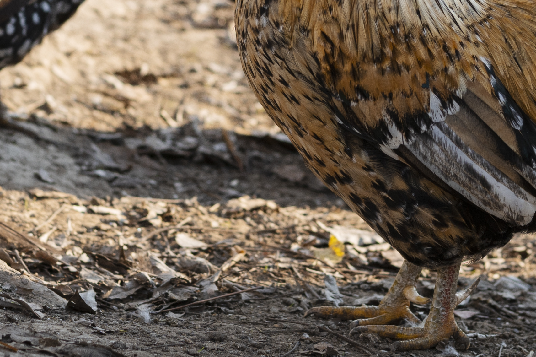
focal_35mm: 177
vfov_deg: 7.6
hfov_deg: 11.6
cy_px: -135
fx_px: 2634
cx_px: 295
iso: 400
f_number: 4
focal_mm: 50
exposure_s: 1/800
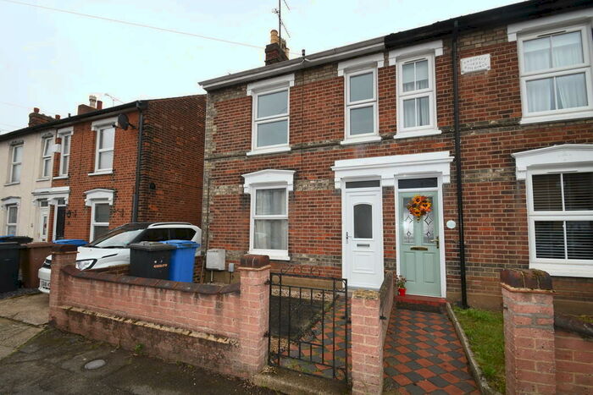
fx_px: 247
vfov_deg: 77.4
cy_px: 198
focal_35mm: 15
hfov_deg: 100.4
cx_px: 296
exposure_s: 1/125
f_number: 11
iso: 500
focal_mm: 10
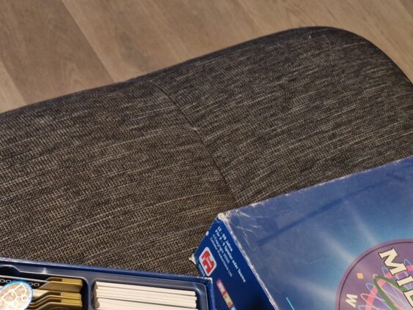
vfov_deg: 23.8
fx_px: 680
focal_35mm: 57
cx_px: 68
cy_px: 355
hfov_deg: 32.6
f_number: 1.8
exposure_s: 1/100
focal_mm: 5.4
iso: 50
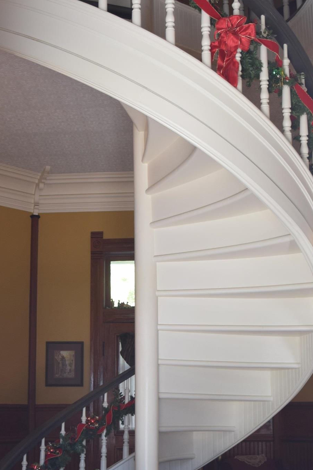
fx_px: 703
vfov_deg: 36.6
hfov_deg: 25.0
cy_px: 316
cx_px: 116
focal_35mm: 54
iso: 400
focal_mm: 21
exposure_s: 1/80
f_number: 4.5
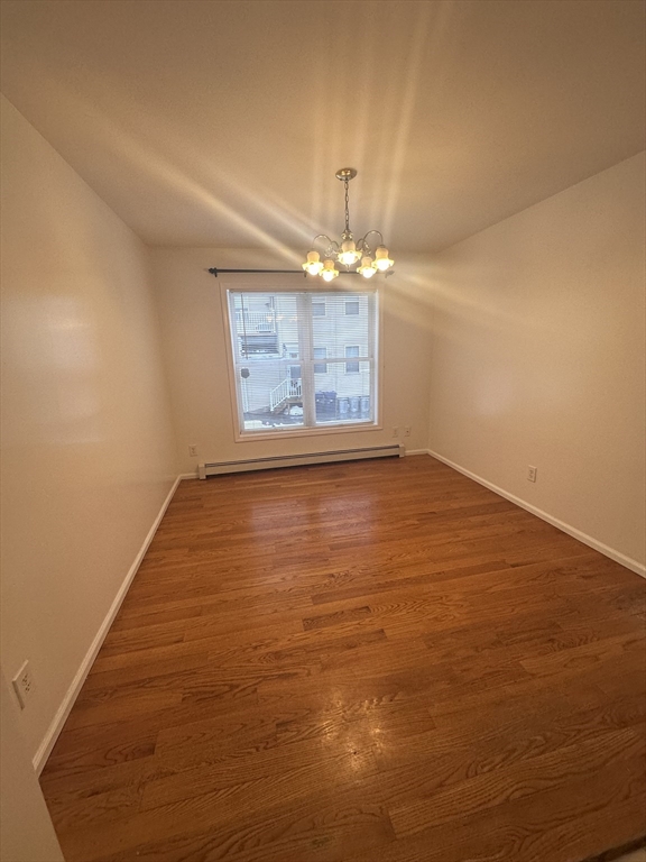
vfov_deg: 102.1
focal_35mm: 14
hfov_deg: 85.7
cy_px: 431
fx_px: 348
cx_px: 323
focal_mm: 2.22
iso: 125
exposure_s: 1/120
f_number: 2.2
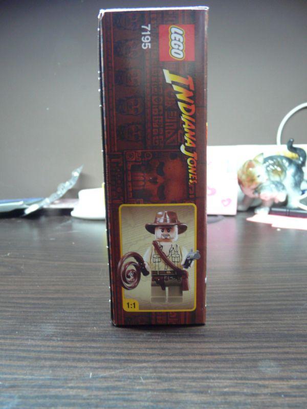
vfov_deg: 63.4
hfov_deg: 49.7
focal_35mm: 28
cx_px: 154
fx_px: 331
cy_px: 204
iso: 200
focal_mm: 4.6
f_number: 2.8
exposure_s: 1/6
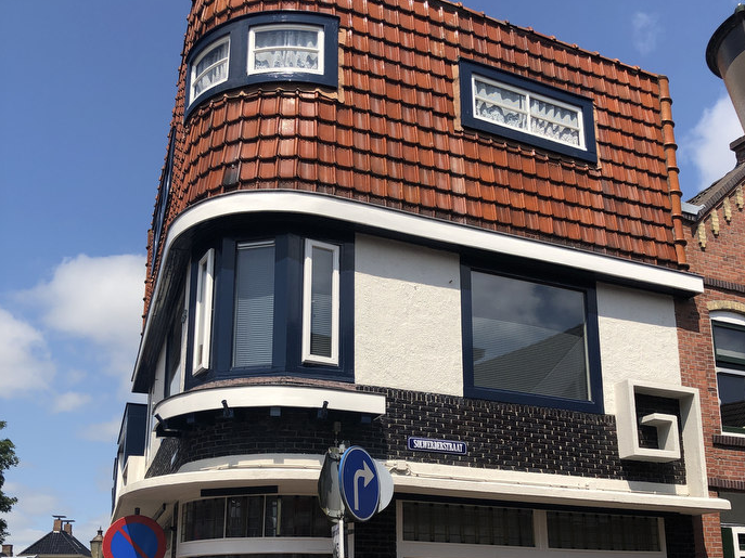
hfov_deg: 49.0
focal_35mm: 38
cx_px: 377
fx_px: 818
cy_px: 406
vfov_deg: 37.0
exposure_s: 1/2208
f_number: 1.8
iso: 20
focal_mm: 3.99
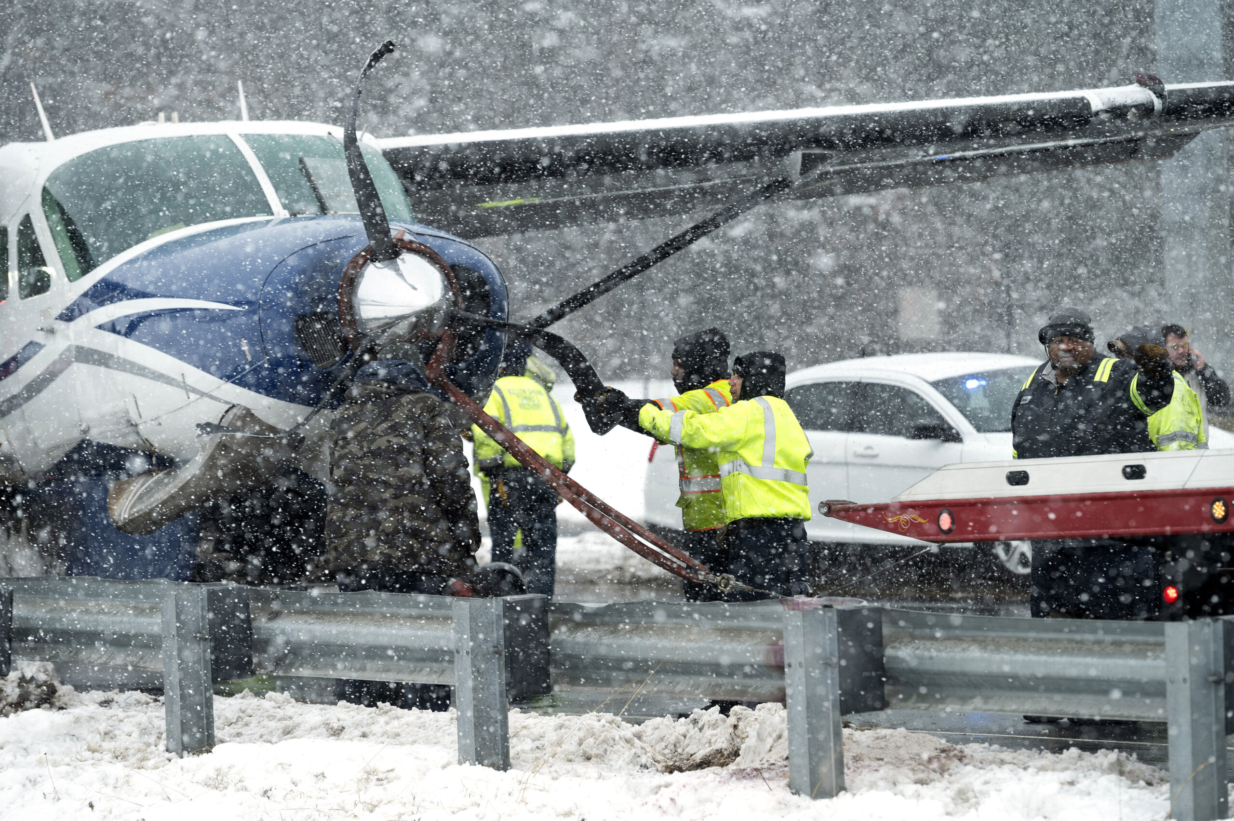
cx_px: 617
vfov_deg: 7.6
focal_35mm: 180
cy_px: 410
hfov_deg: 11.4
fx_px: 6165
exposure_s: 1/500
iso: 800
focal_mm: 180
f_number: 4
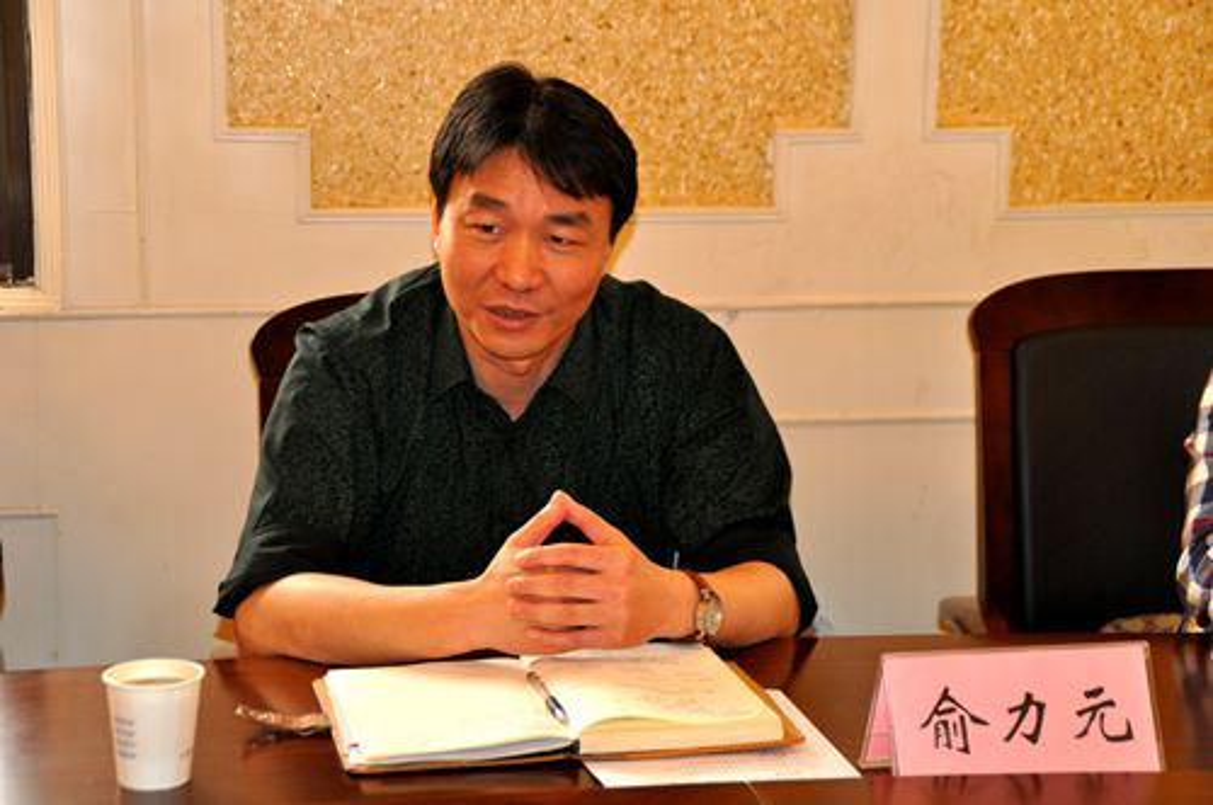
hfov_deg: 22.6
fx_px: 3029
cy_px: 402
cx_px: 606
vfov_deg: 15.1
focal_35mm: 90
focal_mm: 60
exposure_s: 1/60
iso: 800
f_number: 5
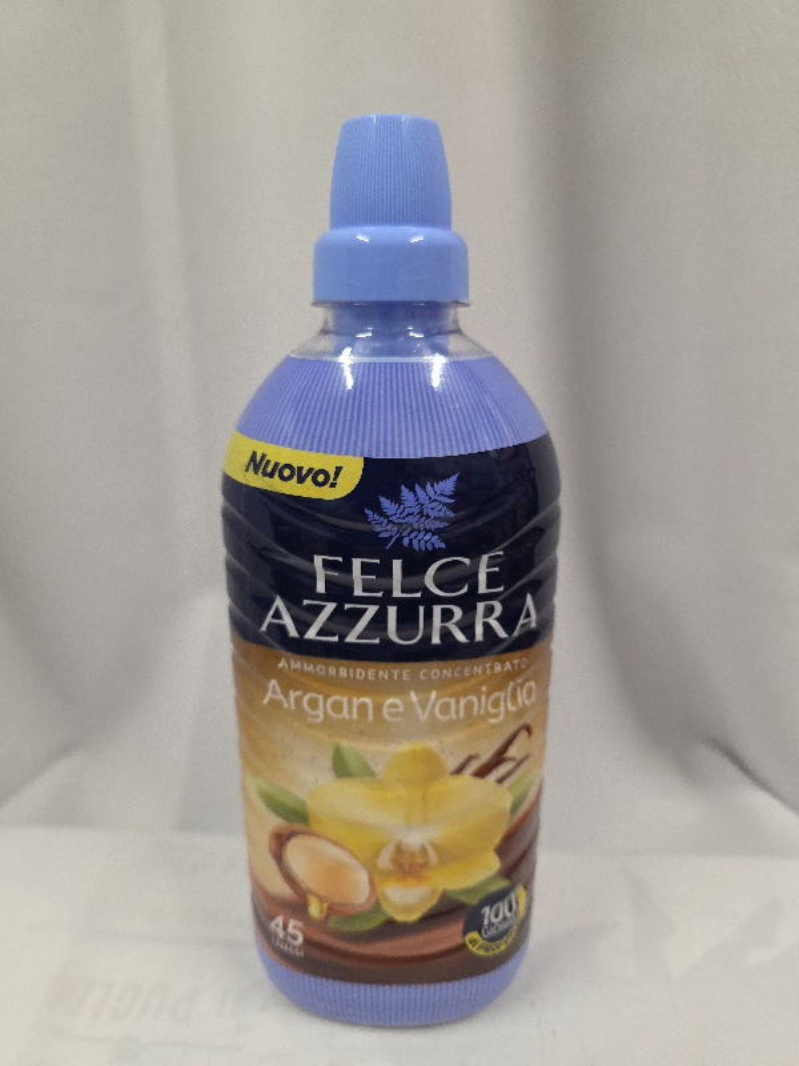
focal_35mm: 23
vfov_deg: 73.9
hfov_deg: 58.9
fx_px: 708
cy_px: 533
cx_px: 400
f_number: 1.7
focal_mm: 6.3
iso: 400
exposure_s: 1/101
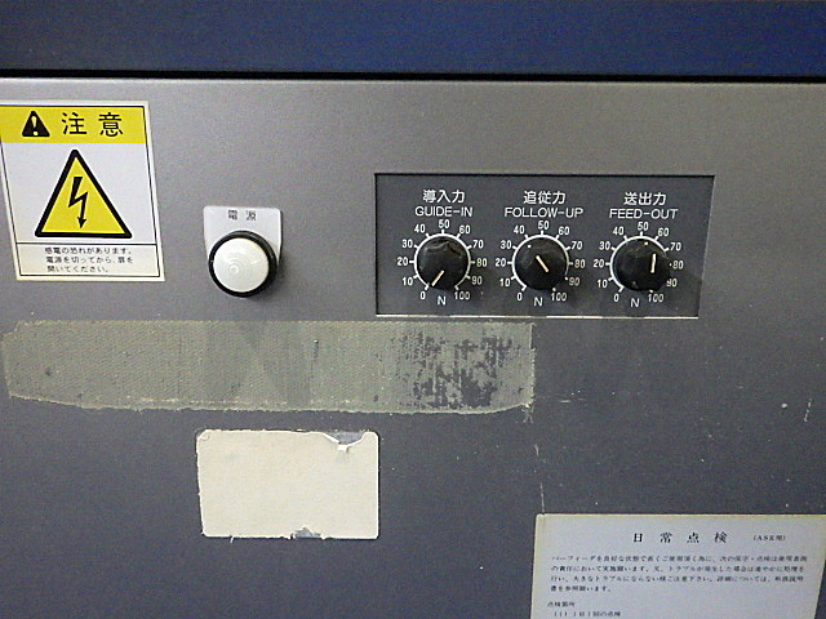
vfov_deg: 49.7
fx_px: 668
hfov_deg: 63.4
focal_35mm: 28
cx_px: 413
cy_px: 310
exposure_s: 1/45
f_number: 3.5
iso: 1250
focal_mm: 5
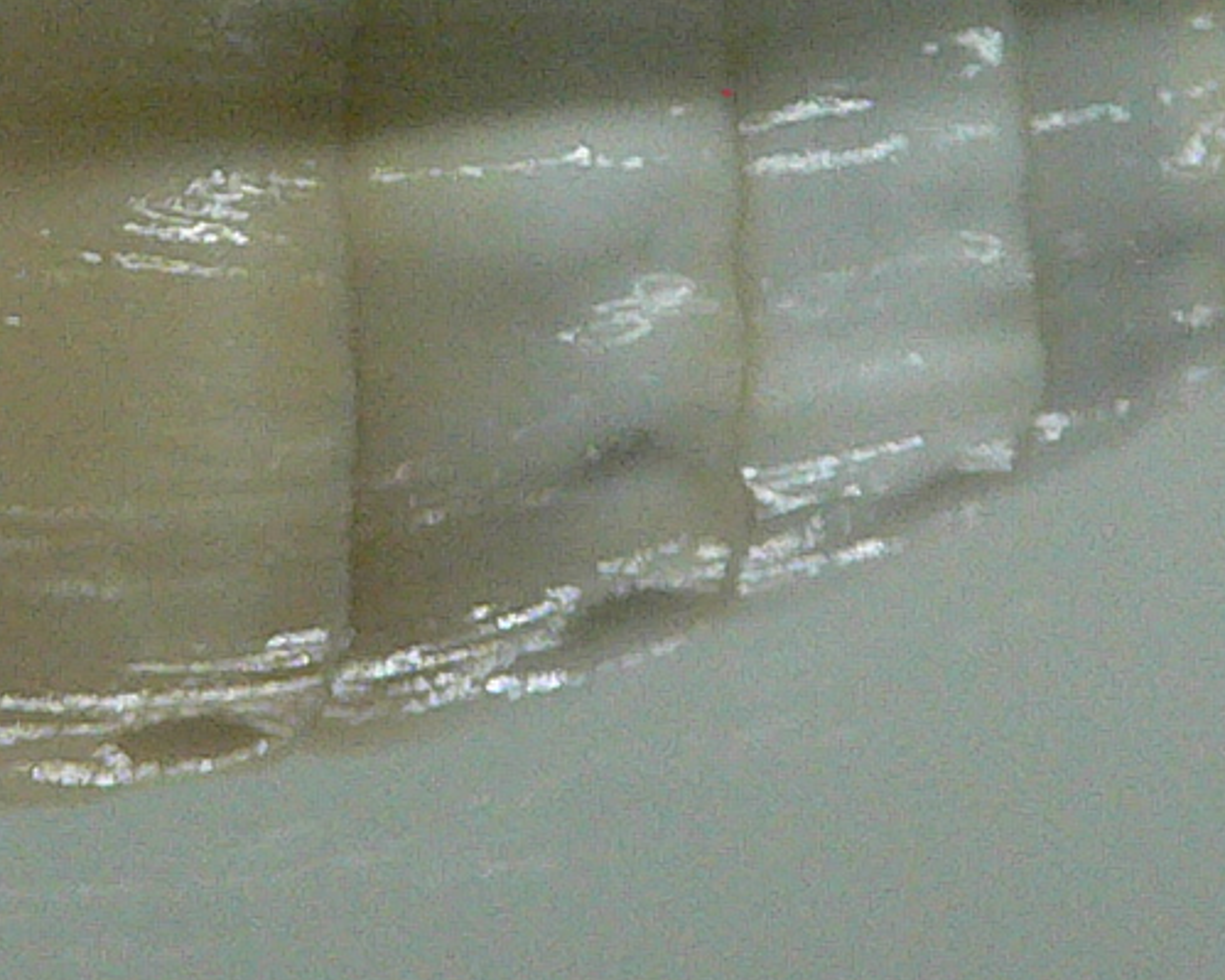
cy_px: -273
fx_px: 5002
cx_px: 449
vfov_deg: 10.9
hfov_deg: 13.9
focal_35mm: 138
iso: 200
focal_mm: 4.6
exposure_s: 1/60
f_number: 2.8
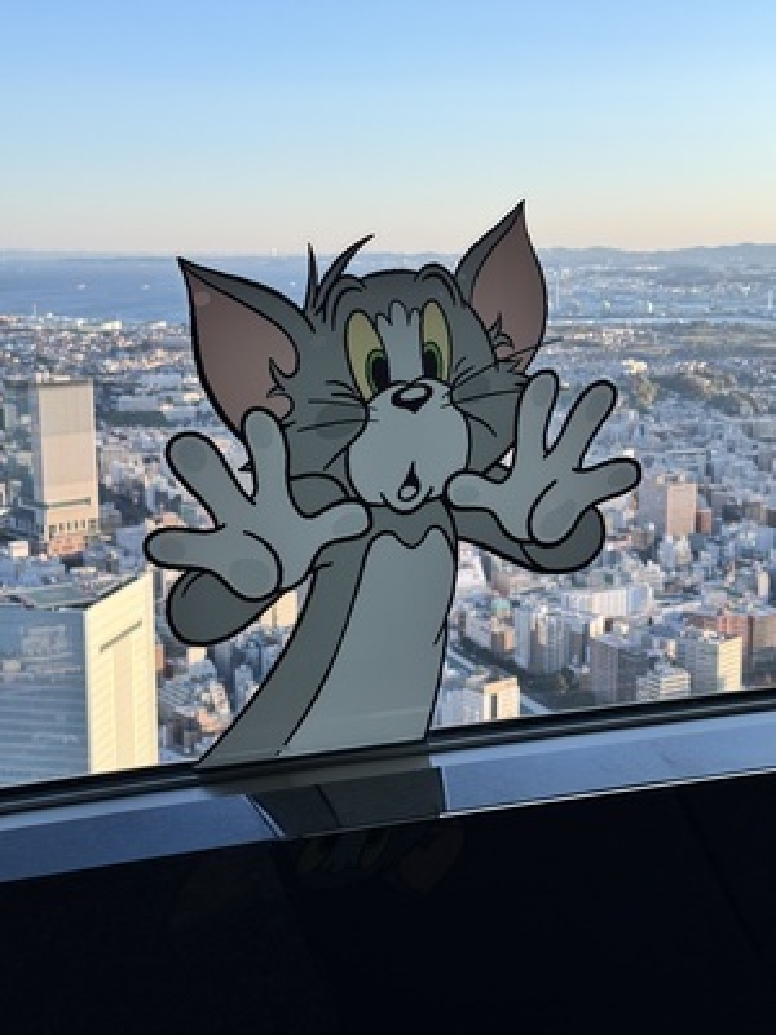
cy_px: 518
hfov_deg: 30.3
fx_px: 1435
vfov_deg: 39.7
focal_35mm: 48
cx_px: 388
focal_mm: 6.76
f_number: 1.78
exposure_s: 1/995
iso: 64
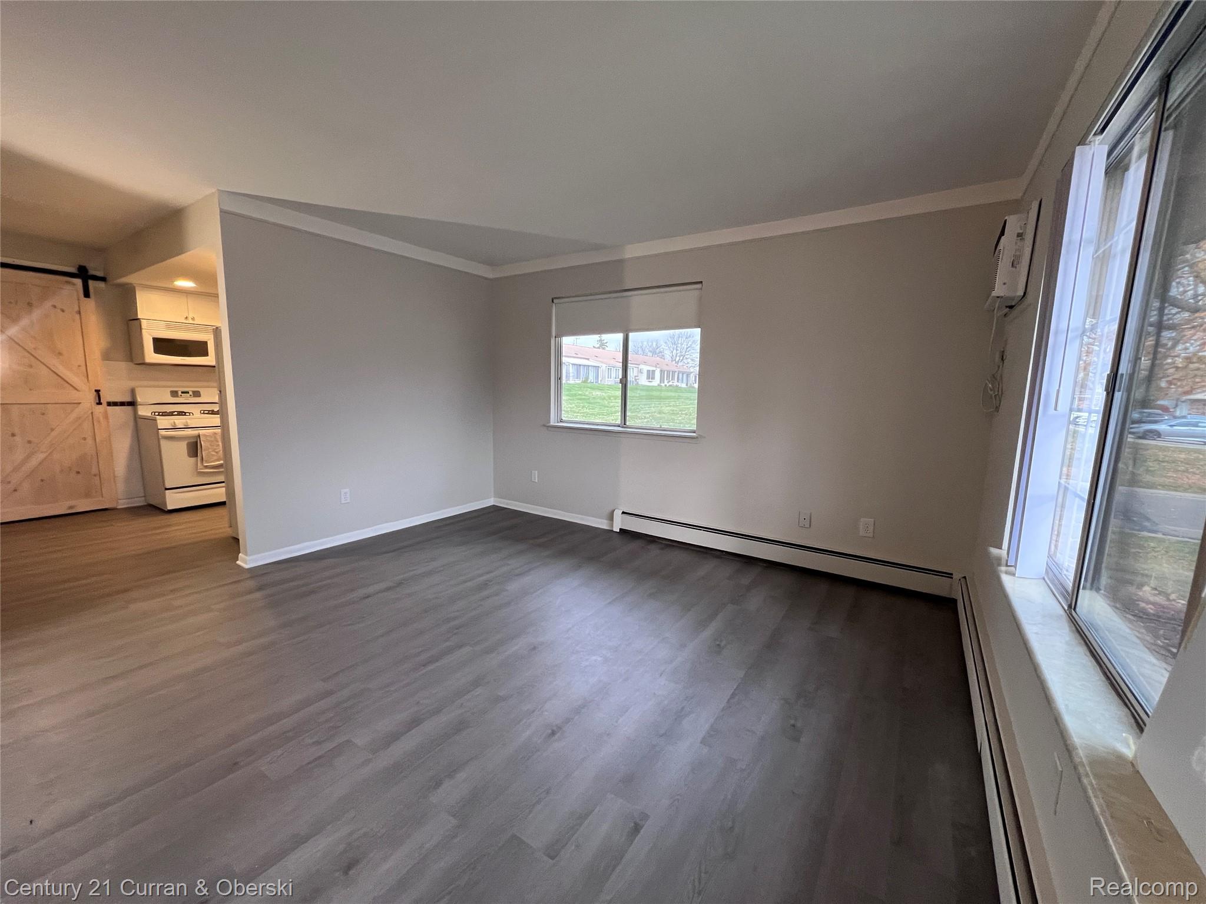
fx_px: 453
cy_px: 452
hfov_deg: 106.2
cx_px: 603
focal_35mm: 13
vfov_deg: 89.9
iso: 200
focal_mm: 1.57
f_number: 1.8
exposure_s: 1/120
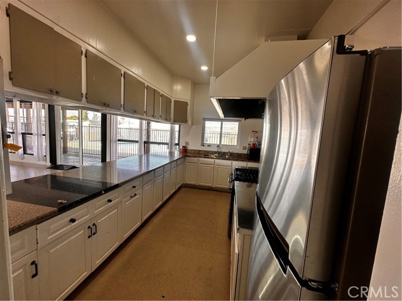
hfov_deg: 102.1
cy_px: 150
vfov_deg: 85.7
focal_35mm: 14
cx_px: 201
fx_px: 163
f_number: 2.2
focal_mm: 2.22
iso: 40
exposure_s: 1/124
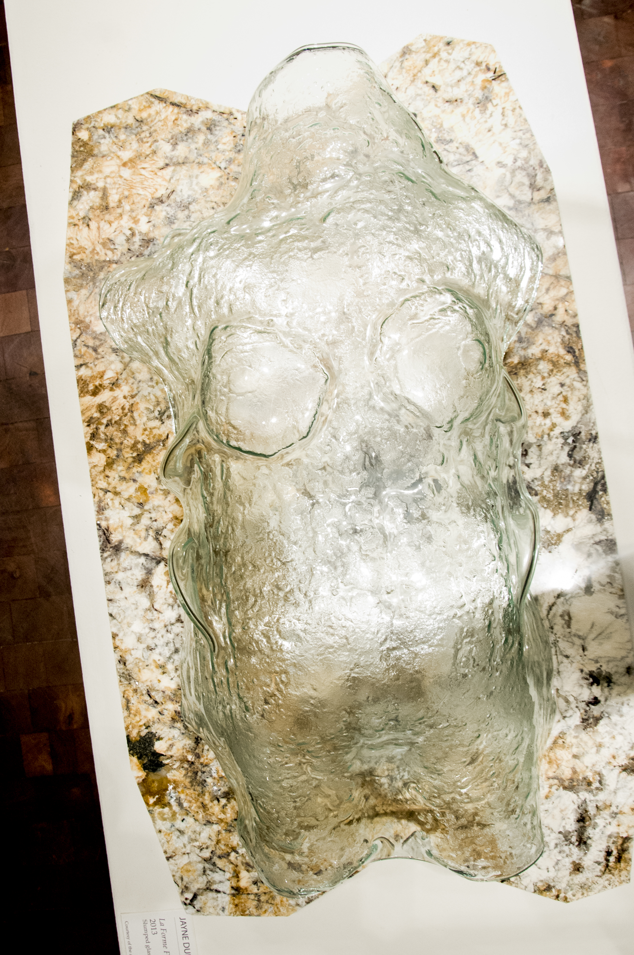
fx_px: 715
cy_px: 478
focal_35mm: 27
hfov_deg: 47.8
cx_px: 317
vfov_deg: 67.4
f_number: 5.6
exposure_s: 1/60
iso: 1250
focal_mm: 18
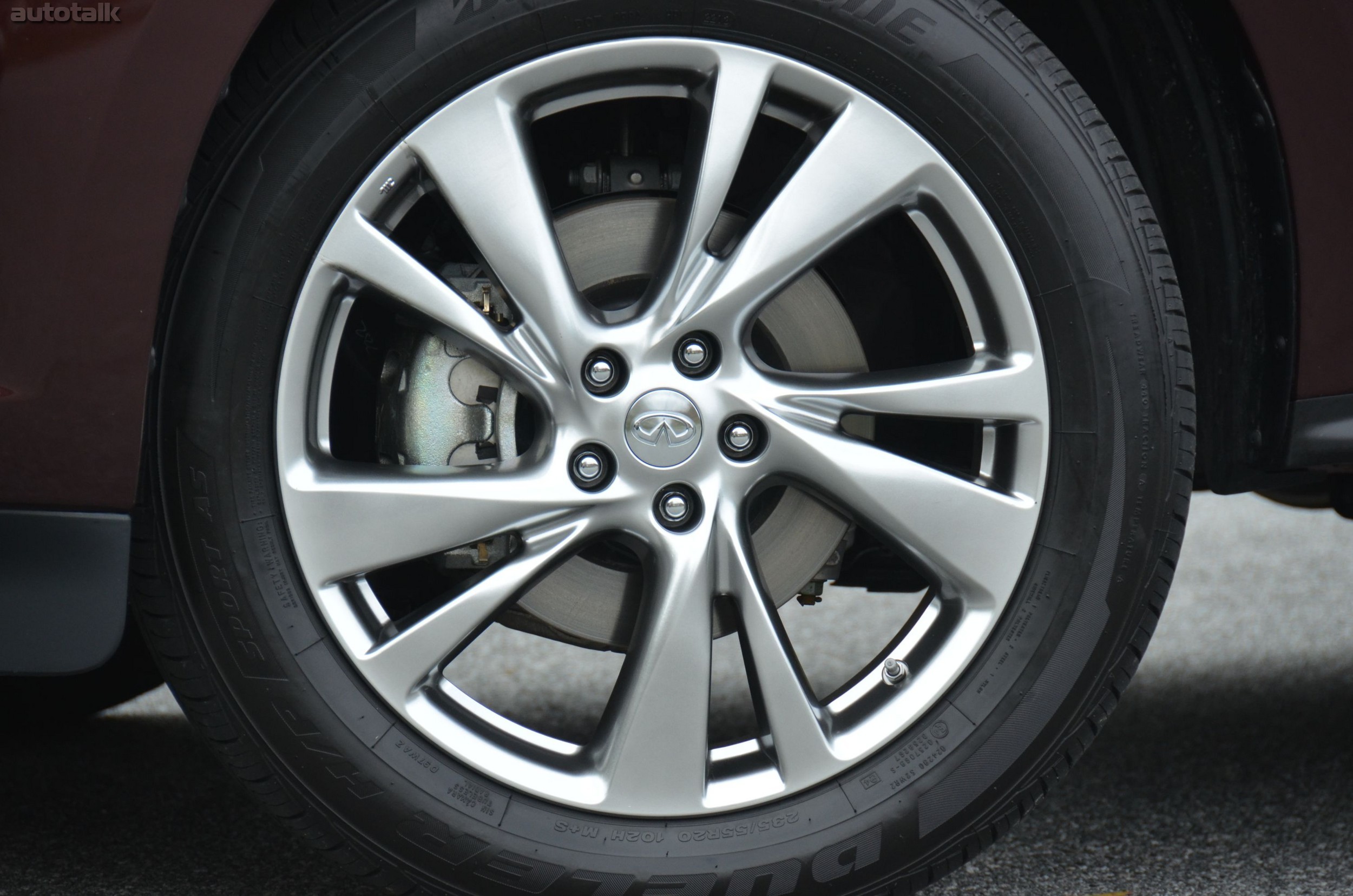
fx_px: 9564
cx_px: 676
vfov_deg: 5.4
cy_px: 448
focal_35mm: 255
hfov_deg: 8.1
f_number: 5.6
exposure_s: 1/640
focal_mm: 170
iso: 800
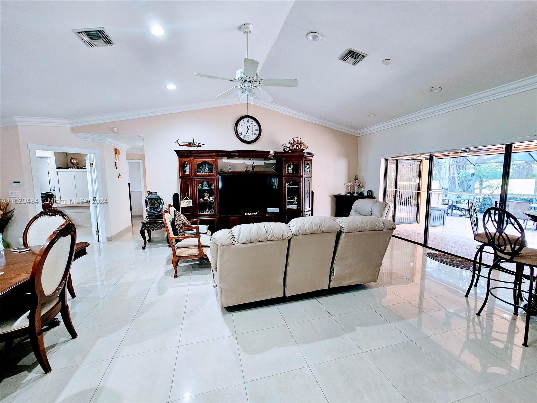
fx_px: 202
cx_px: 268
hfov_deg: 106.2
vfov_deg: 89.9
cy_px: 202
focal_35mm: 13
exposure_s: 1/40
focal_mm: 2.2
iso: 320
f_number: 2.2
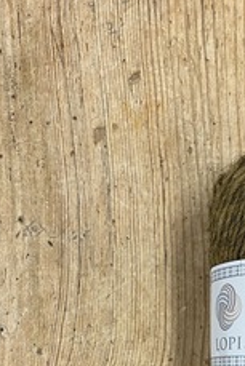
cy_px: 342
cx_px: 295
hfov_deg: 20.2
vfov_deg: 30.2
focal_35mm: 63
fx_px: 642
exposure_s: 1/50
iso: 80
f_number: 1.8
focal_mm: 4.25
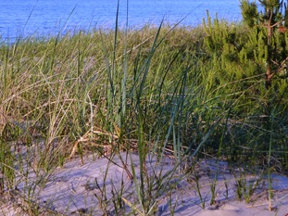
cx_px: 157
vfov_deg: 10.9
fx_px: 1131
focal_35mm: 136
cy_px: 63
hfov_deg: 14.5
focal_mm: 11.7
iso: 160
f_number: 4.9
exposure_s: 1/320
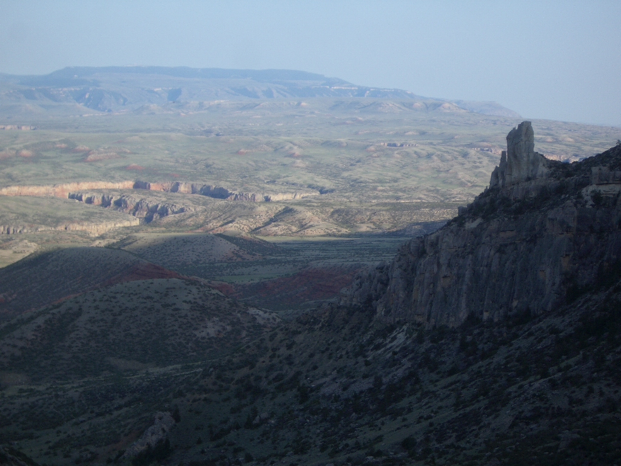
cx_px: 310
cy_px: 233
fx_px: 1579
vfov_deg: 16.8
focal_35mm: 88
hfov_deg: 22.3
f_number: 4.4
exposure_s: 1/250
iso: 50
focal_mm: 14.6
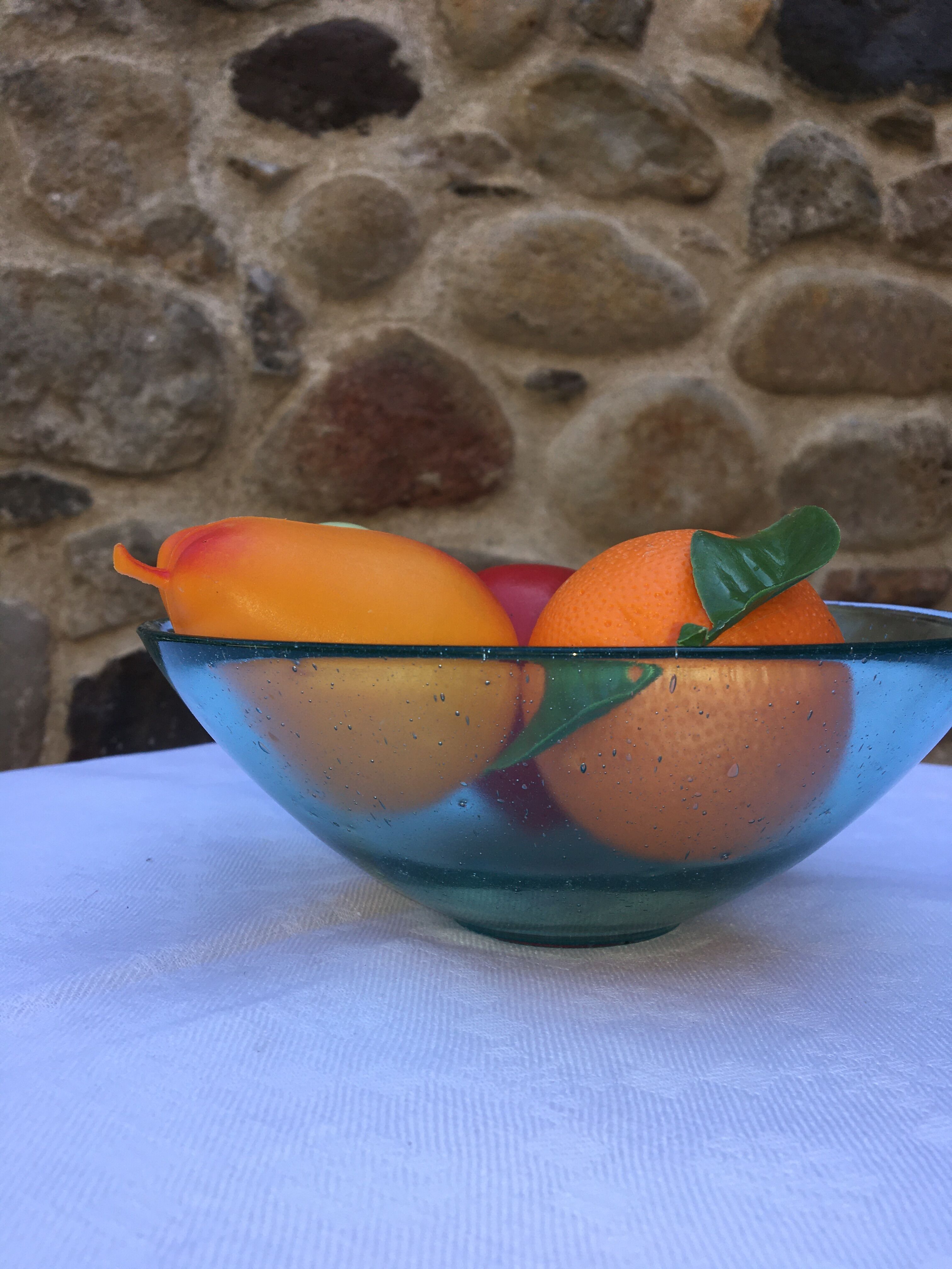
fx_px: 1063
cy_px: 634
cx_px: 476
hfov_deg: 48.2
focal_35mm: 29
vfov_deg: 61.7
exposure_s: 1/384
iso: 25
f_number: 2.2
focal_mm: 4.15
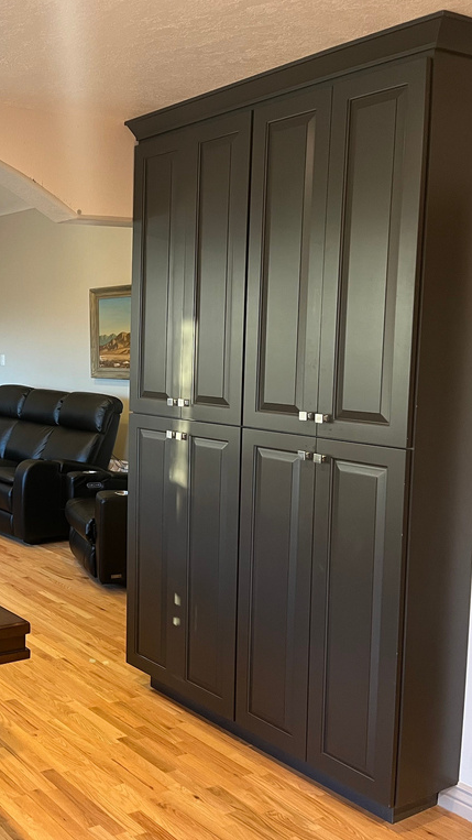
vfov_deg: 52.8
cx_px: -28
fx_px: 846
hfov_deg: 28.7
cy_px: 418
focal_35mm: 38
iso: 200
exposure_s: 1/60
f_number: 1.6
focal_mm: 5.1
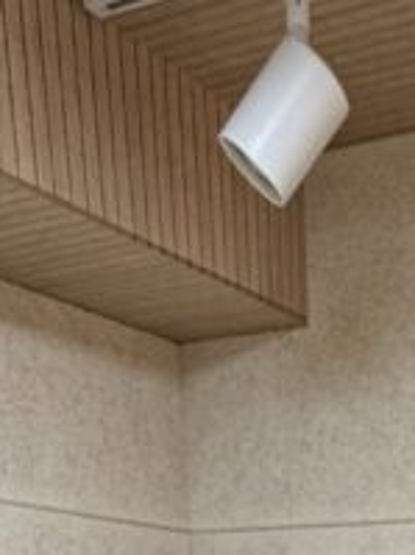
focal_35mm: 72
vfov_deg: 18.8
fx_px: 1152
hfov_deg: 19.5
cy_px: 1071
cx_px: 460
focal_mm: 2.22
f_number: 2.2
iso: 320
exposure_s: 1/60
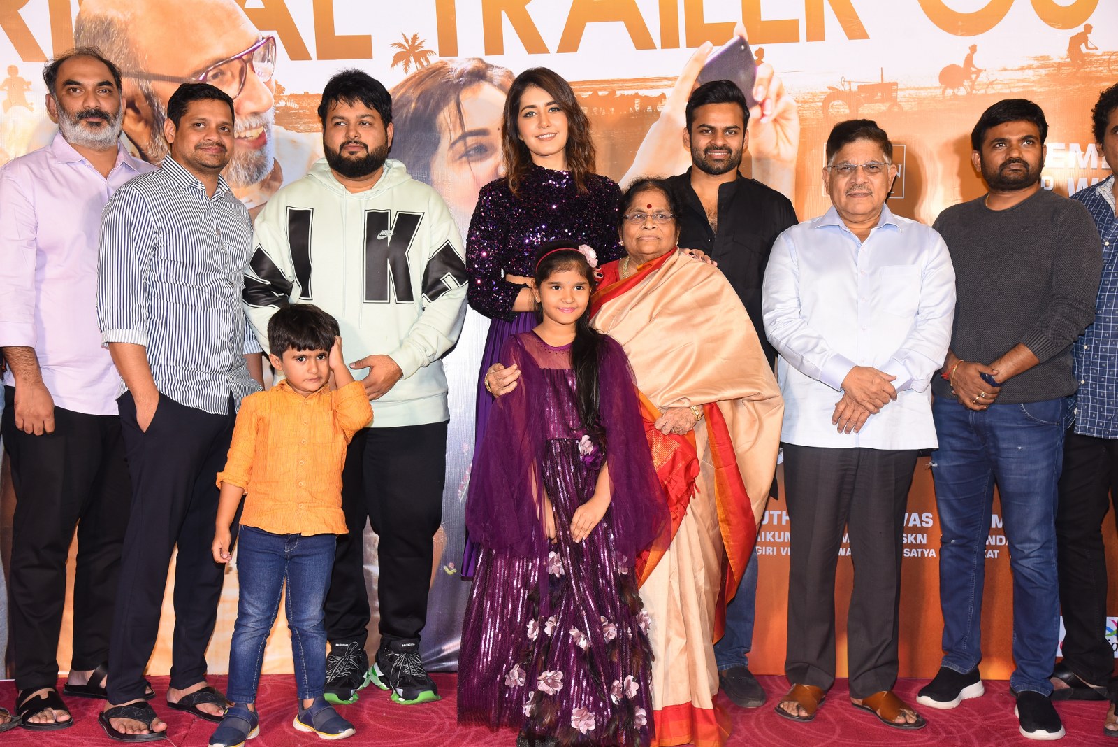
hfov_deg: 44.5
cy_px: 374
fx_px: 1367
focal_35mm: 44
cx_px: 559
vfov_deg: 30.5
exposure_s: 1/125
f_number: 6.3
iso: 1000
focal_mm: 44
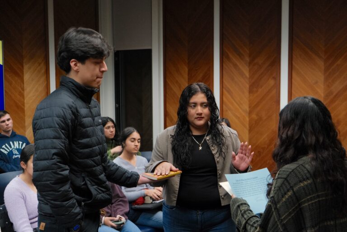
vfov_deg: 26.5
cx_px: 174
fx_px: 492
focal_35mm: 51
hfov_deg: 38.9
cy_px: 116
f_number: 3.6
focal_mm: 34.3
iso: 1600
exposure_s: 1/125
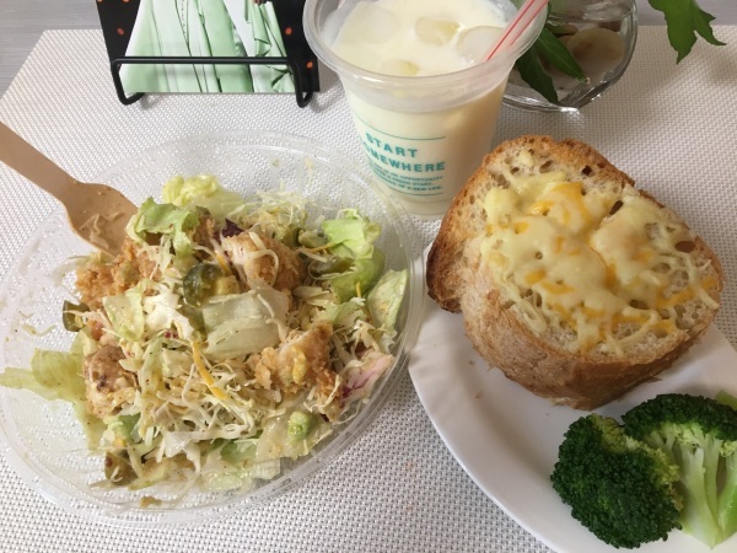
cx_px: 368
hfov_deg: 61.7
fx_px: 617
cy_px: 276
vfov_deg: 48.2
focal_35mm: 29
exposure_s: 1/33
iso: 125
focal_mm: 4.15
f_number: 2.2
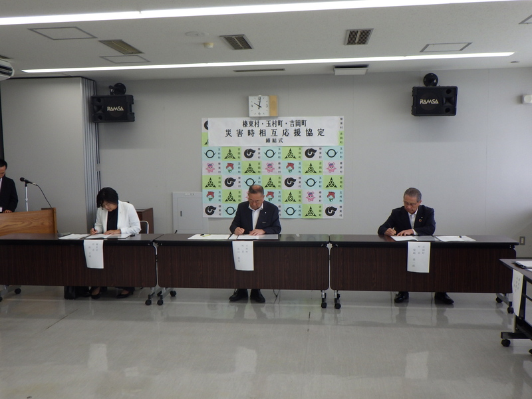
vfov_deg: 41.8
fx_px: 523
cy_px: 200
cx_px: 266
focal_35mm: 34
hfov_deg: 54.0
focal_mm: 6.1
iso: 160
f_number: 3.8
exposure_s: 1/50
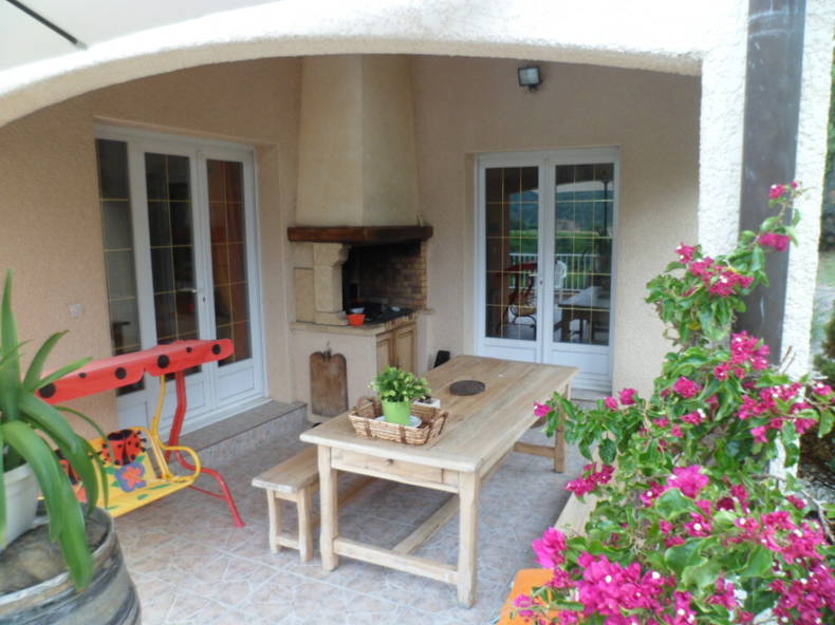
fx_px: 627
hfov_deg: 67.3
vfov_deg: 53.0
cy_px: 312
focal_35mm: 26
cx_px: 418
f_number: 3.3
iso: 80
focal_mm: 4.9
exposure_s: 1/45
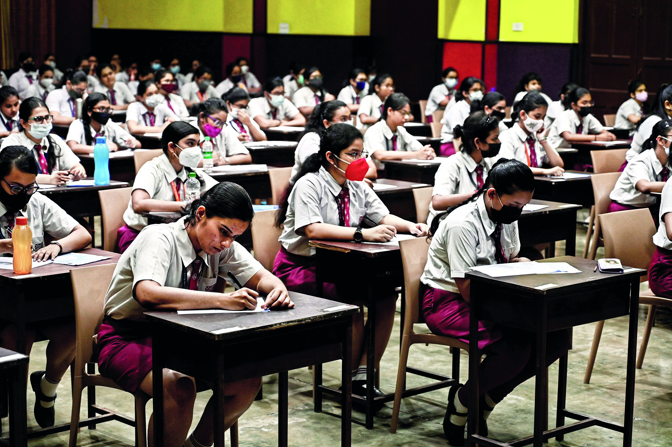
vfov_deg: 19.2
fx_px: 1324
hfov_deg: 28.5
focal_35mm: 71
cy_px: 223
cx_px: 335
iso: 1600
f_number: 4
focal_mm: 70
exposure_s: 1/200
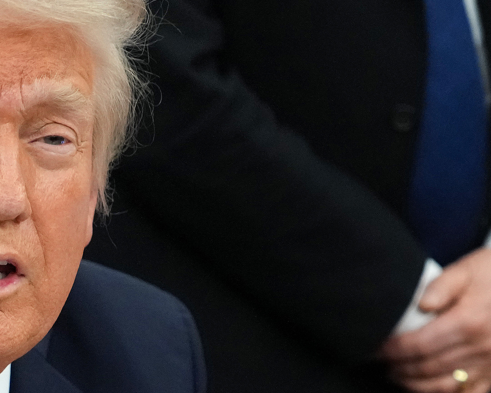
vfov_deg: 6.3
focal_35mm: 244
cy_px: 490
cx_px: 51
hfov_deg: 7.9
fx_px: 3546
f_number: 2.8
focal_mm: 65
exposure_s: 1/800
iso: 4000
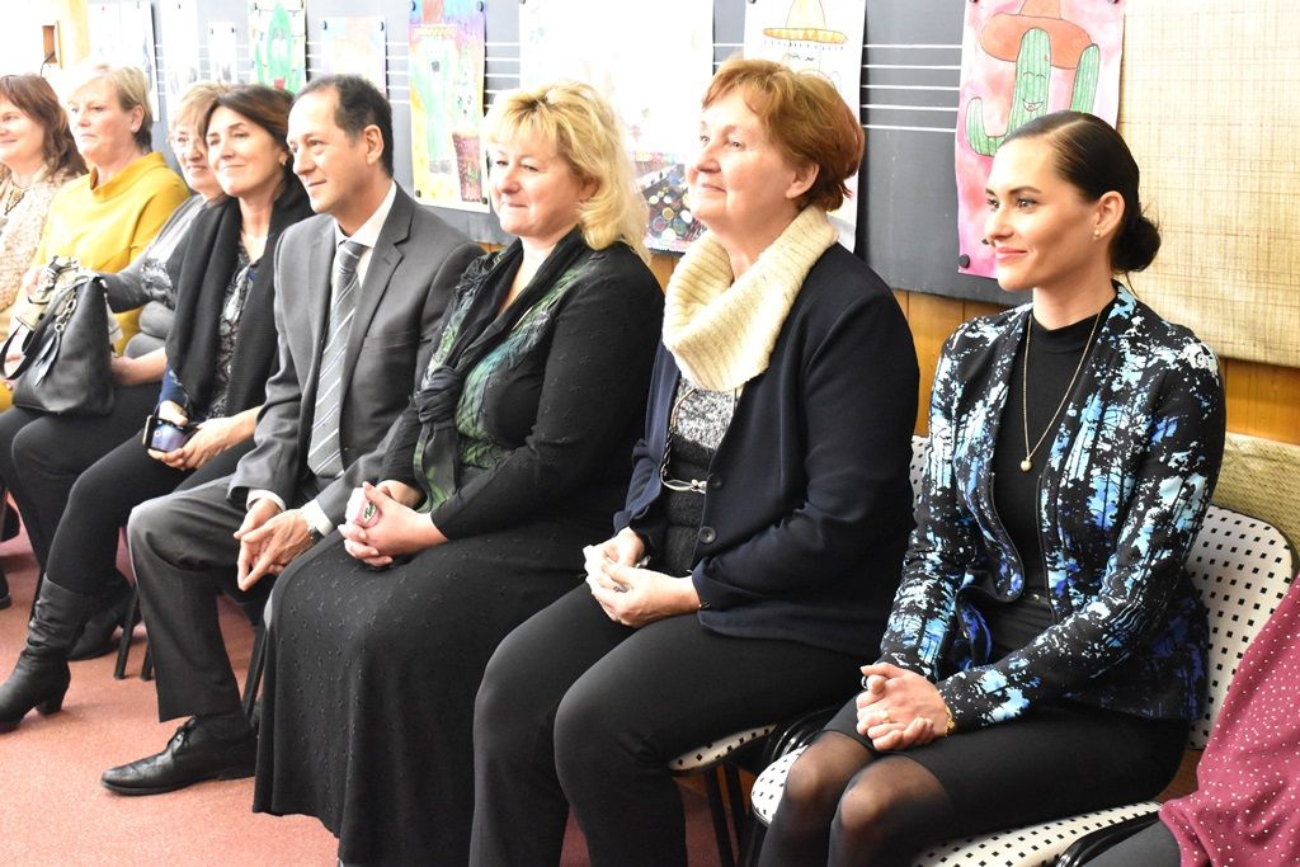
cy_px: 434
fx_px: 2058
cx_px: 650
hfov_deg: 35.0
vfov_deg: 23.8
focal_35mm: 57
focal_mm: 38
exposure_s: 1/60
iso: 6400
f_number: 8
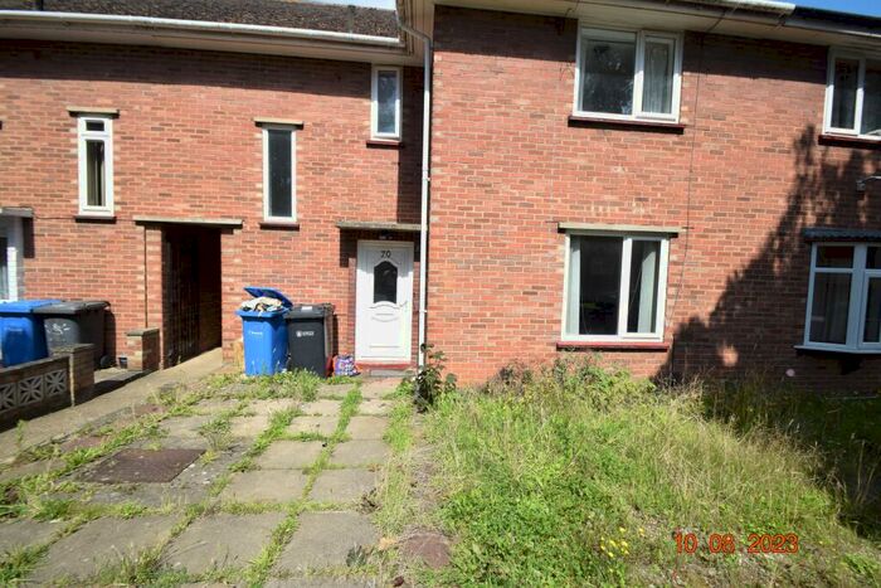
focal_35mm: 15
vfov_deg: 77.4
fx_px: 367
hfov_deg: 100.4
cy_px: 294
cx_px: 440
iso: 200
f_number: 9
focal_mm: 10
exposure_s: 1/320
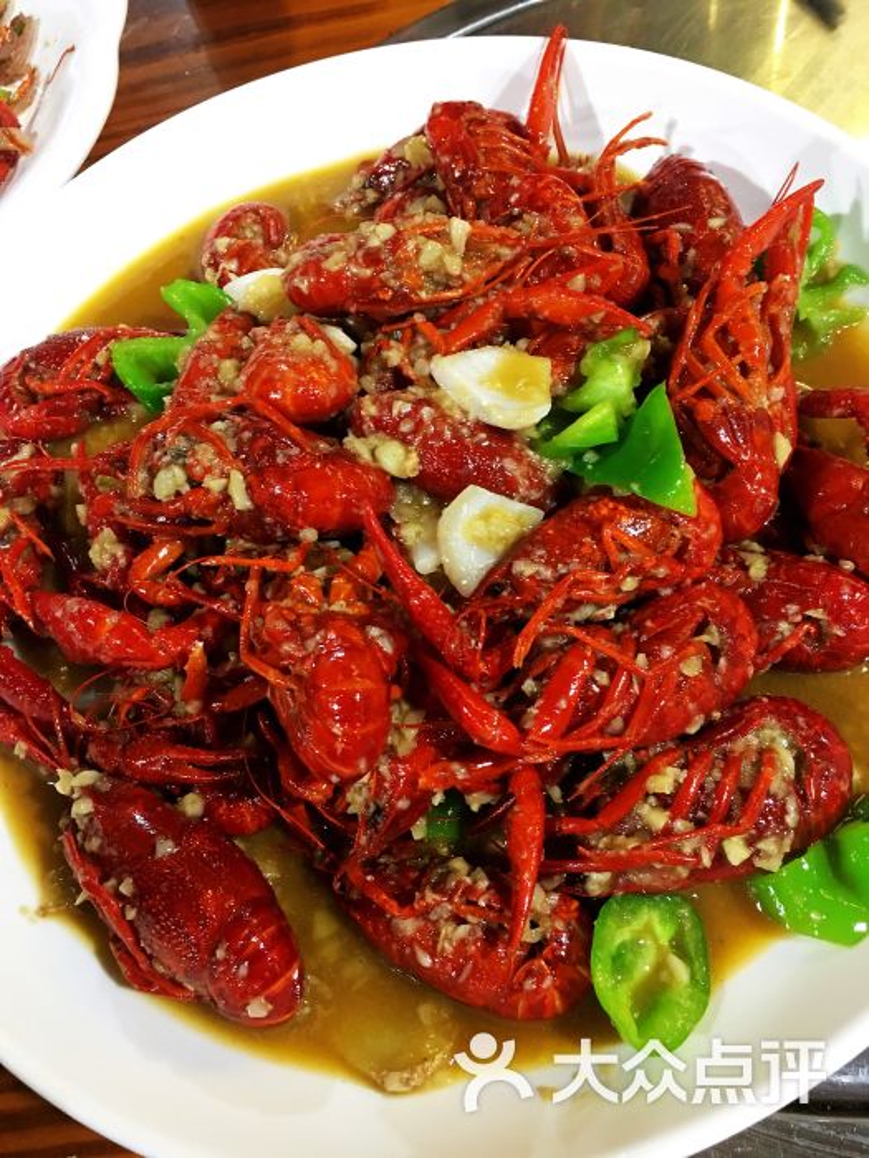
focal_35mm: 29
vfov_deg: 61.7
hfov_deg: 48.2
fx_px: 971
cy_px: 579
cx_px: 434
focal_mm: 4.15
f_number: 2.2
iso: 100
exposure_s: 1/10
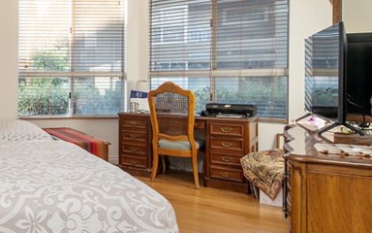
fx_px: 385
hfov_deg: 42.7
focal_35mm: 38
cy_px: 82
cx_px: -17
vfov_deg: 33.4
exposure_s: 1/60
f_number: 4.5
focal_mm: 14
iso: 200
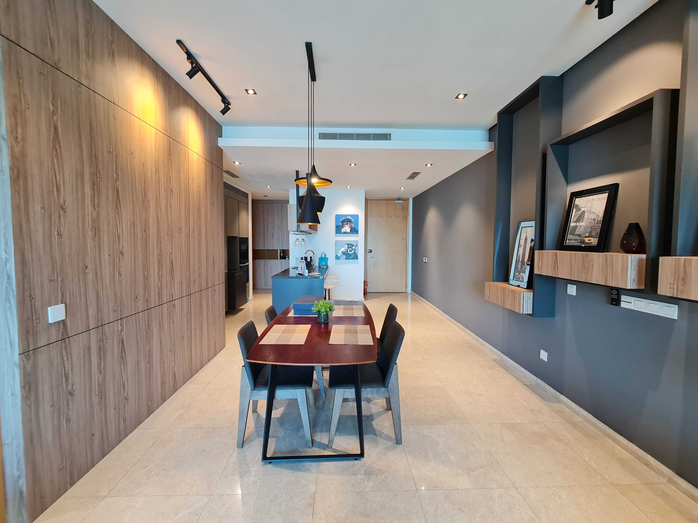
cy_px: 262
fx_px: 262
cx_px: 349
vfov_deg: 89.9
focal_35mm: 13
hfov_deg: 106.2
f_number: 2.2
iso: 320
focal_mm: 2.2
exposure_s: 1/50
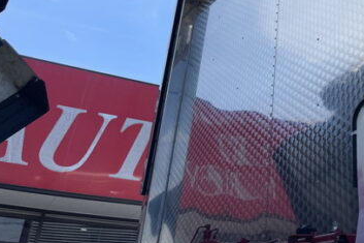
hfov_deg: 37.8
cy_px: 6
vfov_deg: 26.2
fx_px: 495
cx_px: 324
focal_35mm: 49
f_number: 1.6
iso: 32
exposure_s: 1/3401
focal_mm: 4.2
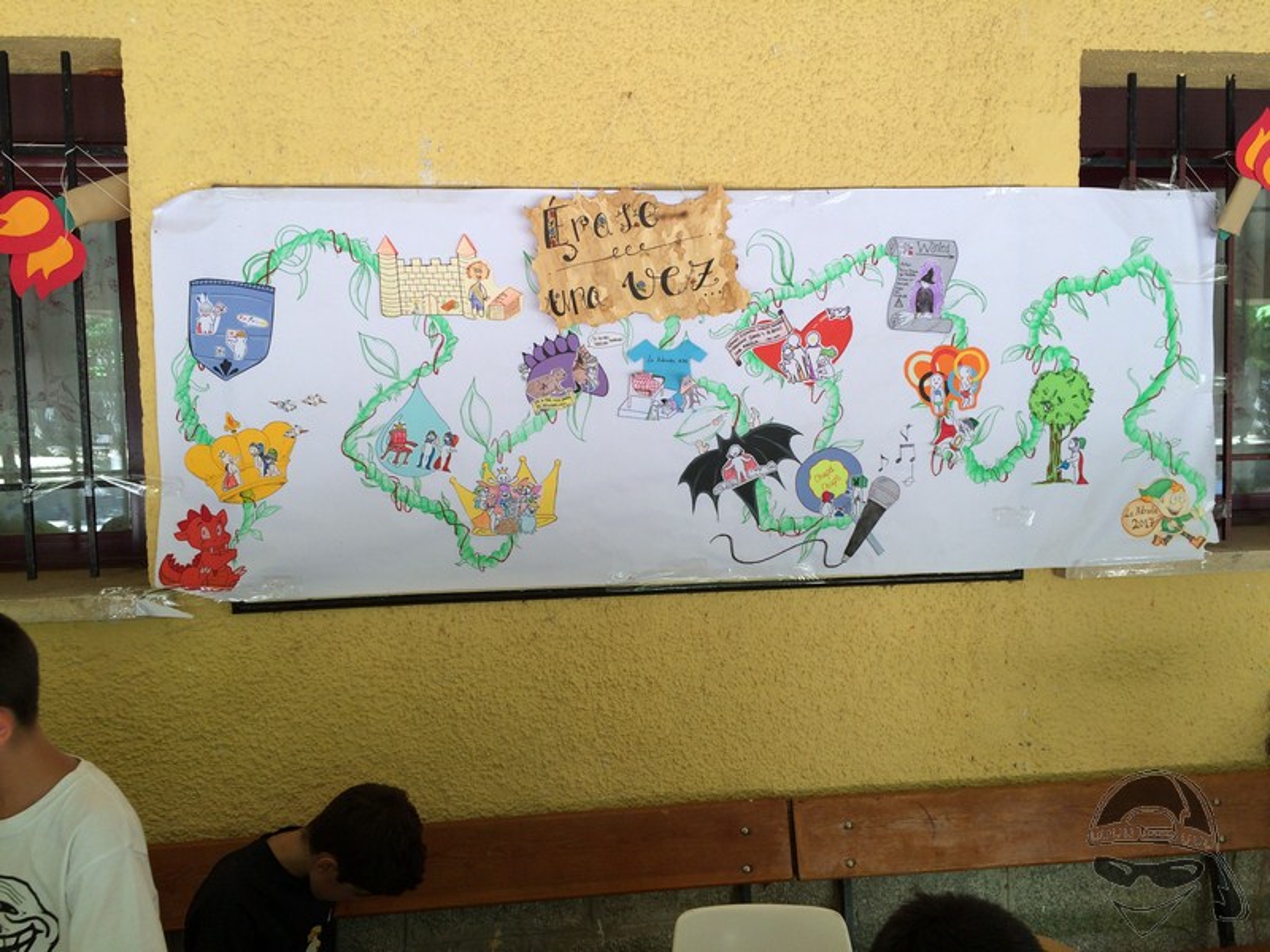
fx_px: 1064
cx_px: 635
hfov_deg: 61.7
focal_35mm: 29
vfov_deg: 48.2
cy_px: 476
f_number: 2.2
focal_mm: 4.15
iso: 40
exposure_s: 1/100
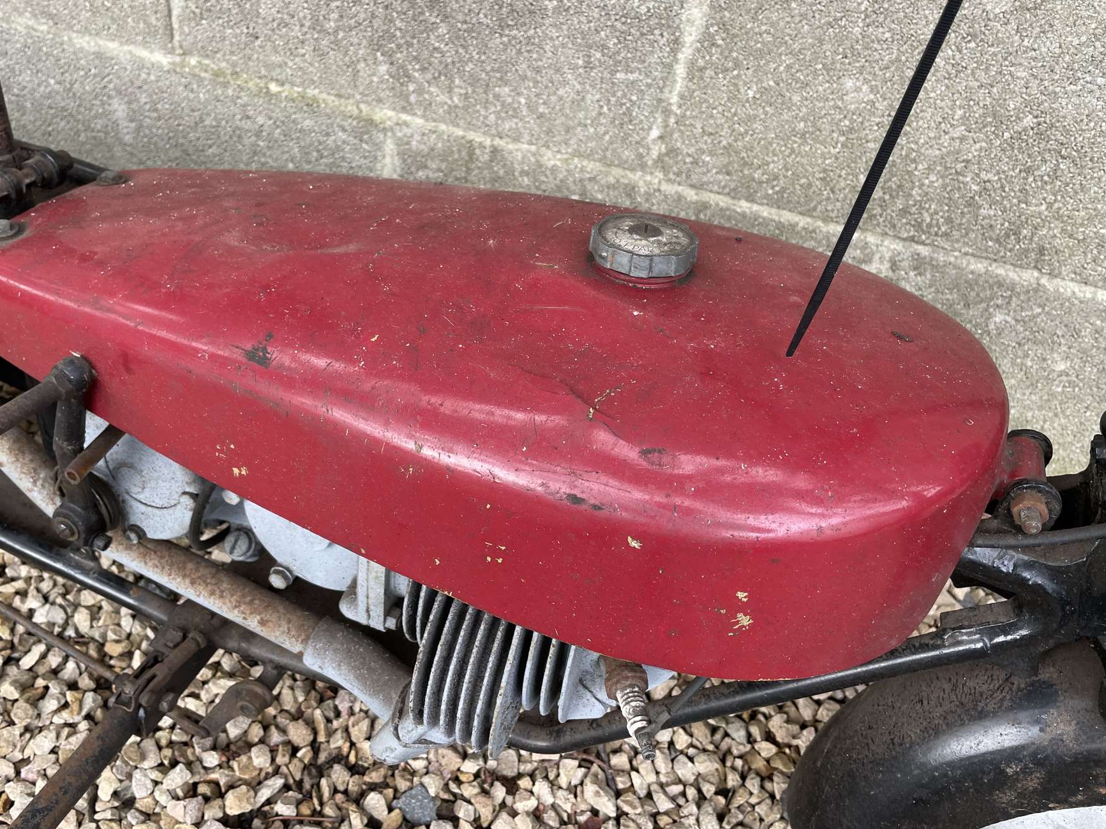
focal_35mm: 30
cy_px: 371
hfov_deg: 59.9
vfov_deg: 46.7
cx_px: 502
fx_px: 959
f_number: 1.6
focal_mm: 4.2
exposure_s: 1/121
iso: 40
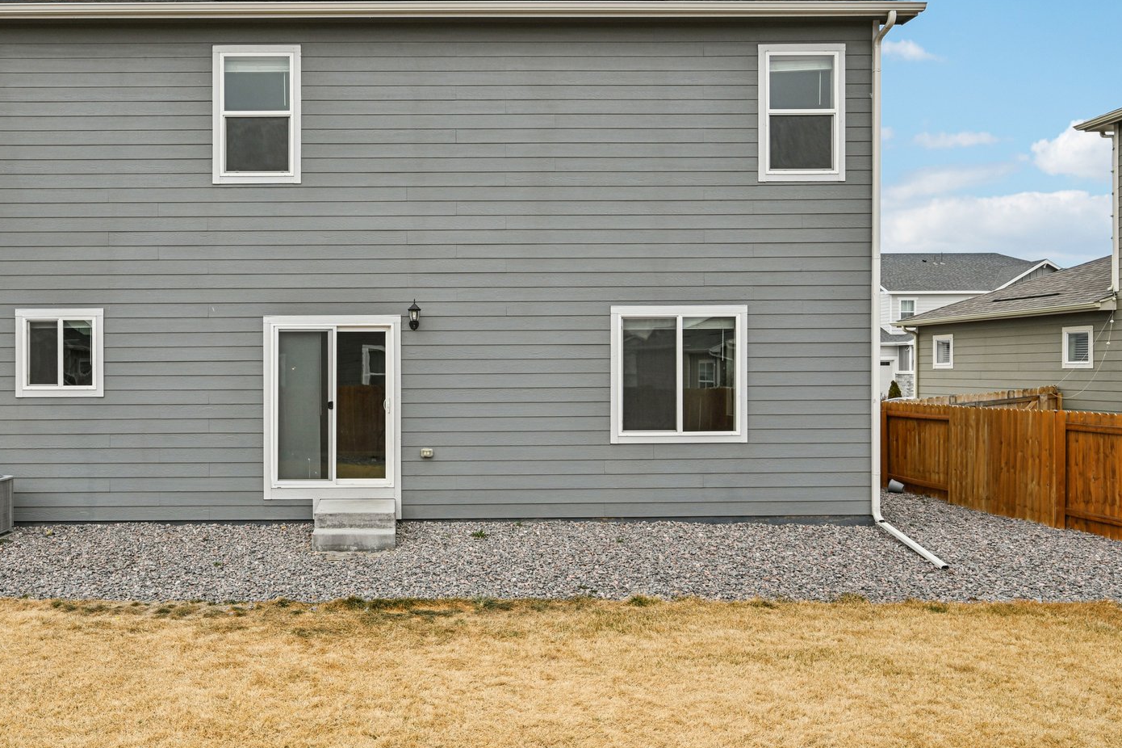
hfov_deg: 62.7
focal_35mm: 29
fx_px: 895
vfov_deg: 44.5
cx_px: 381
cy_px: 237
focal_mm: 19.5
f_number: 11
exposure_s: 1/50
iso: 64
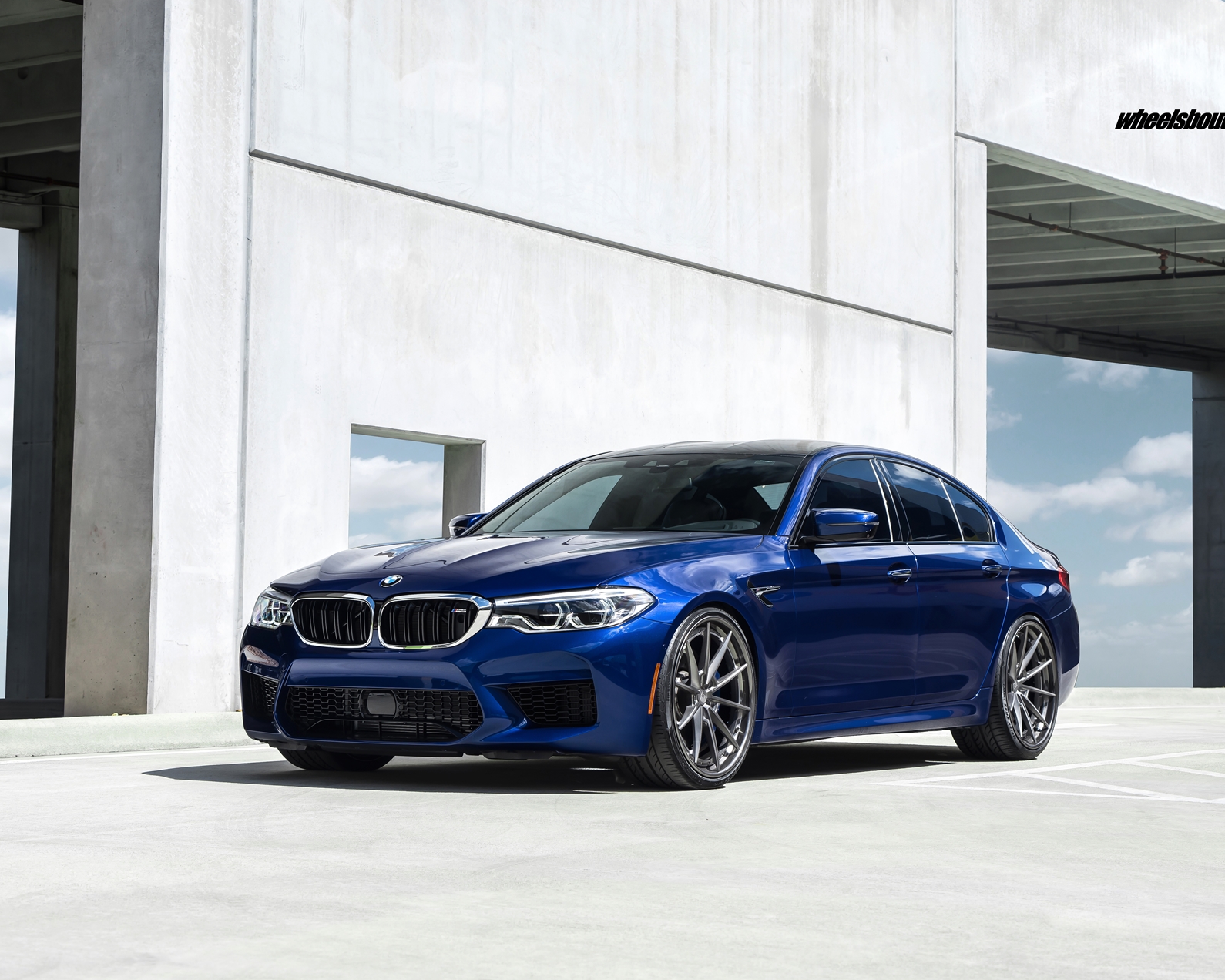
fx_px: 2465
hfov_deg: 27.9
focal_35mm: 68
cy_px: 491
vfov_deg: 22.5
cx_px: 712
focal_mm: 60
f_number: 7.1
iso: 100
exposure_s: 1/200
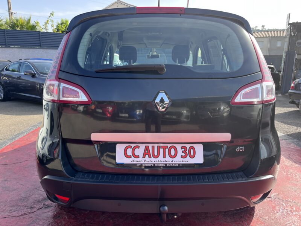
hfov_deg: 67.3
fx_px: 226
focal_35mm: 26
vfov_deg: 53.1
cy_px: 113
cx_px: 150
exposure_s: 1/563
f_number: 1.6
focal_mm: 5.1
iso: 50
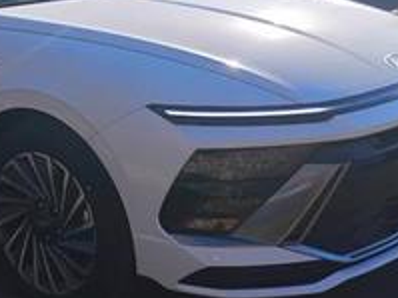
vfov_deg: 20.6
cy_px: 94
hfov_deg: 27.2
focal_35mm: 71
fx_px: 816
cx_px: 122
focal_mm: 4.26
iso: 100
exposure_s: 1/1667
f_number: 1.8
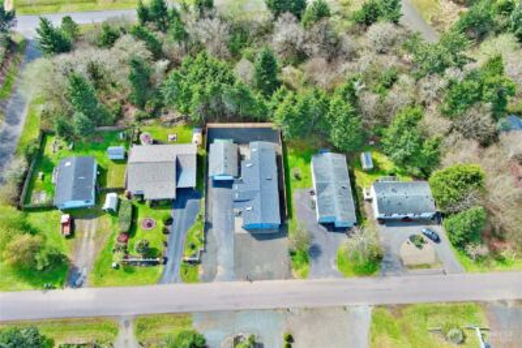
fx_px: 421
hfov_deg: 63.6
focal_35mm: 29
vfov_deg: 45.0
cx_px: 261
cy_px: 174
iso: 100
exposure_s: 1/485
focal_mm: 10.57
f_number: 2.8
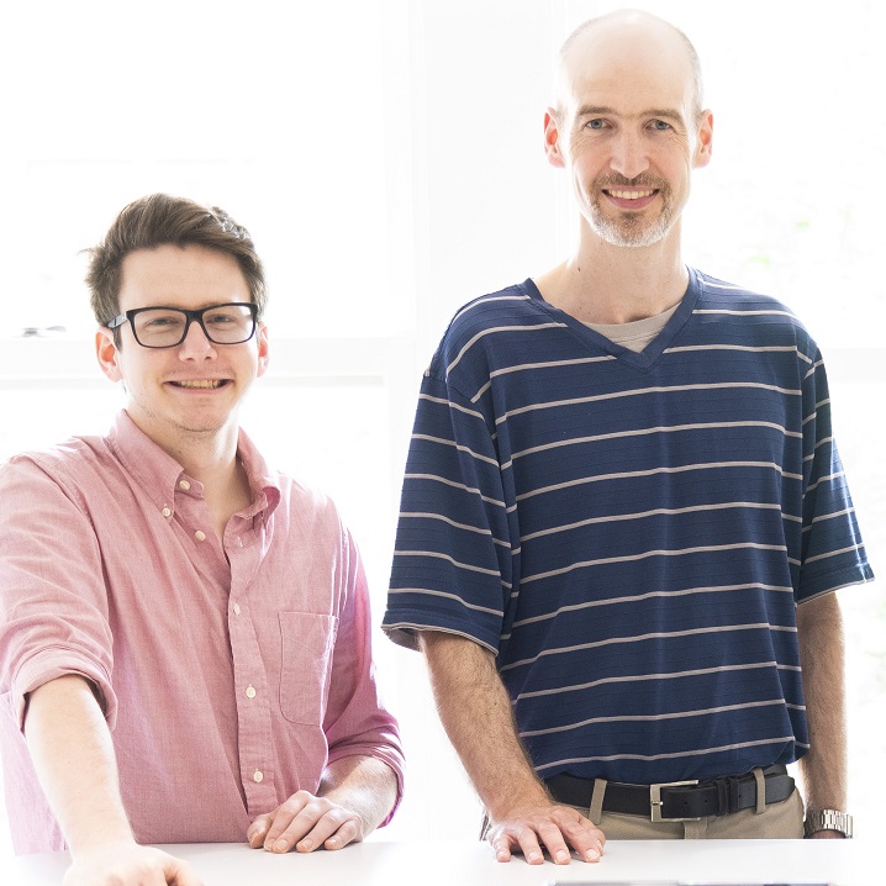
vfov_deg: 19.7
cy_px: 428
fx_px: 2548
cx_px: 682
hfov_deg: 19.6
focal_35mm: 88
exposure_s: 1/30
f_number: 4
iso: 800
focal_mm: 62
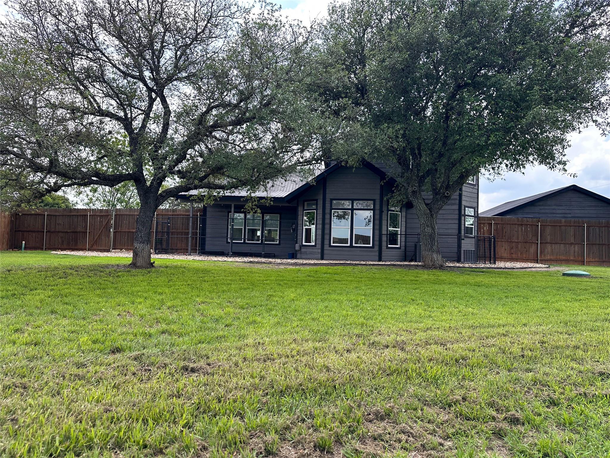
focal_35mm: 24
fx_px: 423
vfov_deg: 56.8
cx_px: 305
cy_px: 229
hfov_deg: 71.6
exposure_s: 1/1250
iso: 80
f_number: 1.8
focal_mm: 6.86
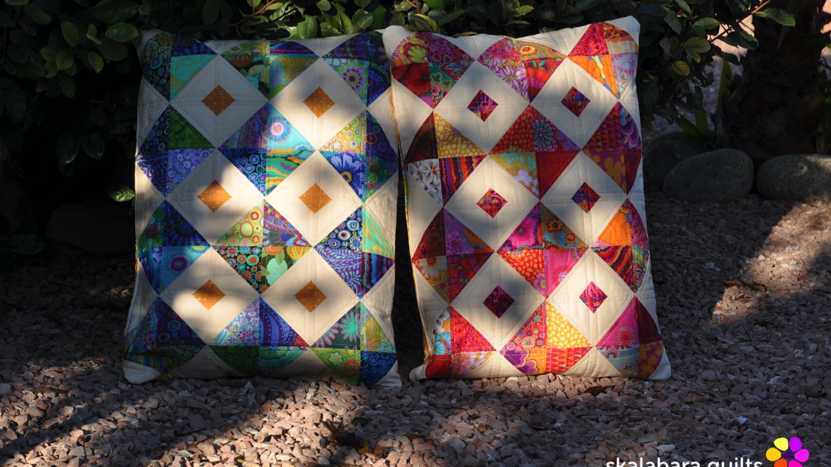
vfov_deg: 11.3
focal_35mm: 107
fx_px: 2357
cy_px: 214
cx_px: 415
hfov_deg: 20.0
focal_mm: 68
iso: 200
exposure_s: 1/320
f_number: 9
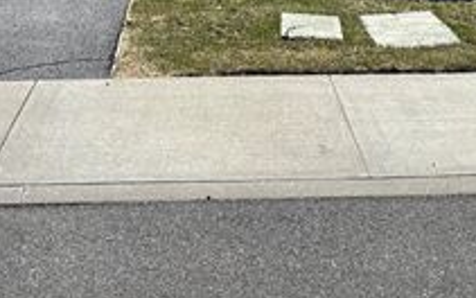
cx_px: 232
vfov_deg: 13.6
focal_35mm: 87
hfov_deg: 23.8
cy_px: -227
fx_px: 1129
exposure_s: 1/3413
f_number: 1.6
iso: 50
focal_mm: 5.96
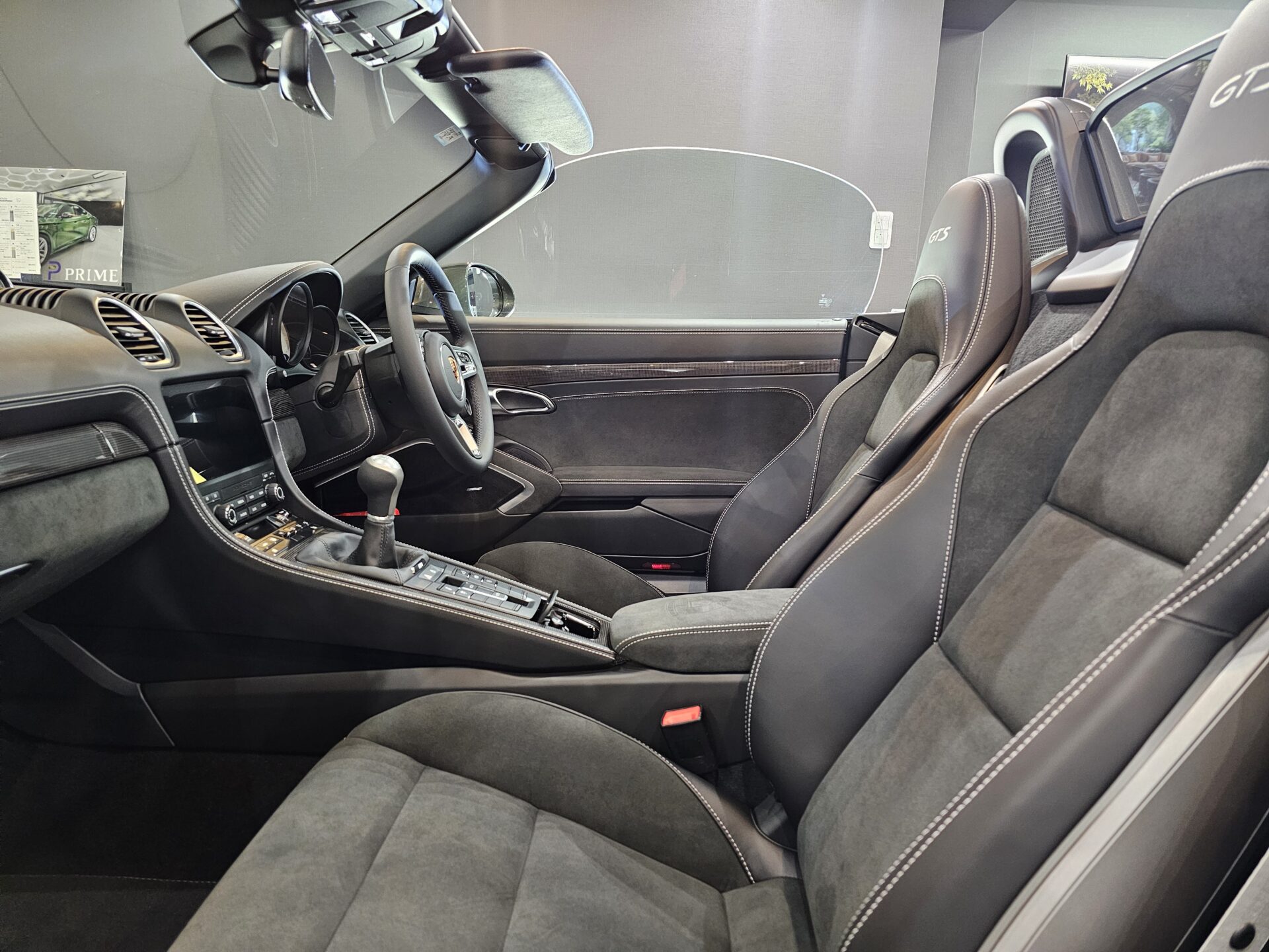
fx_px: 843
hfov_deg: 73.9
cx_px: 634
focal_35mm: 23
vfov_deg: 58.9
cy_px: 476
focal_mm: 6.3
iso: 640
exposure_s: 1/50
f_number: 1.7
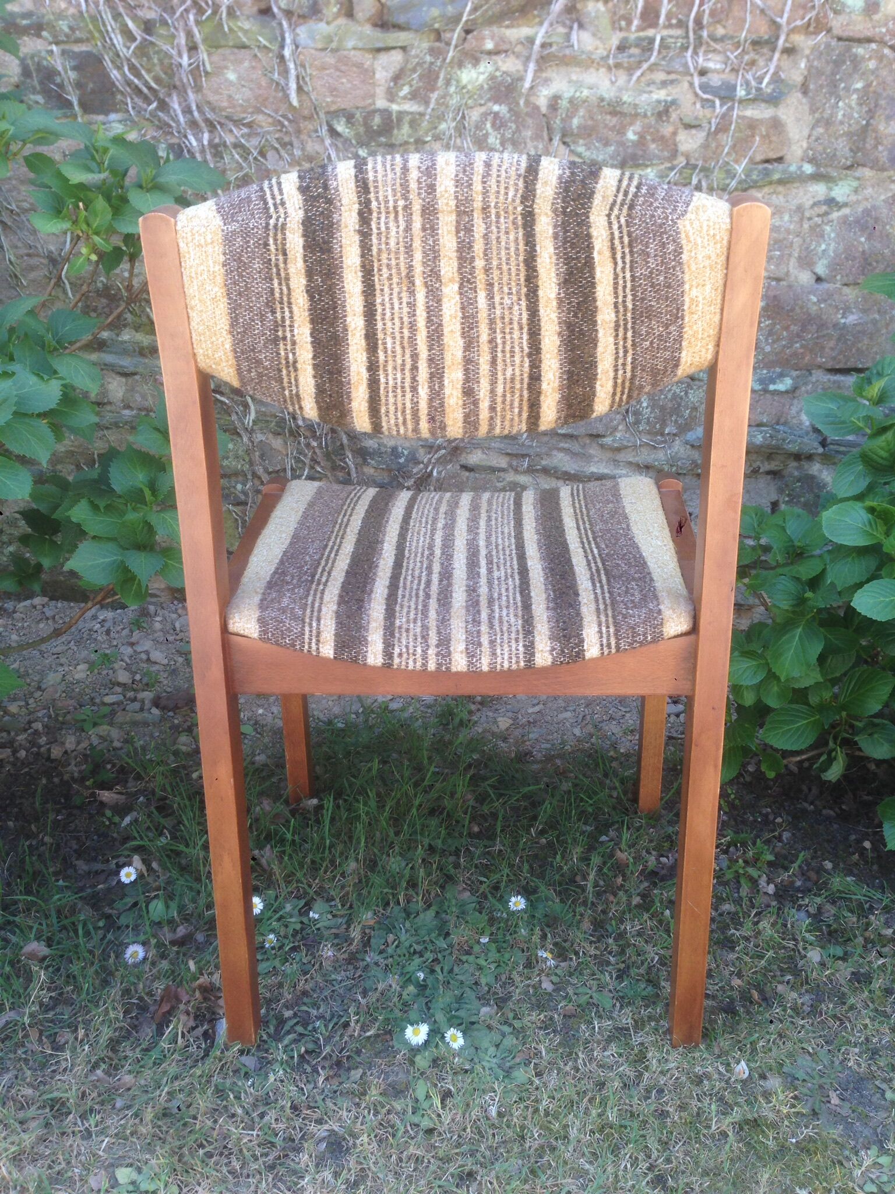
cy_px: 597
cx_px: 448
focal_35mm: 33
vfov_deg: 55.4
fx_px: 1138
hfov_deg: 42.9
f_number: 2.4
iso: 50
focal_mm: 4.12
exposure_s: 1/159
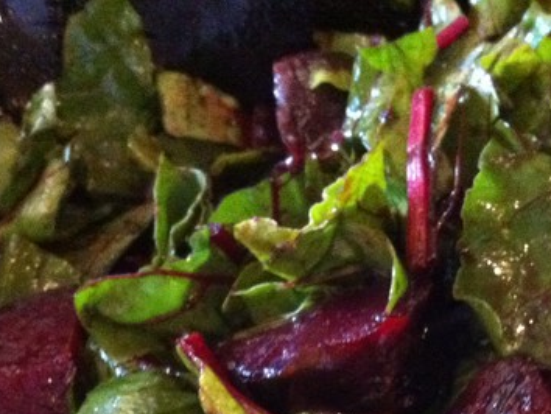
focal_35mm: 79
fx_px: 1258
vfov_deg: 18.0
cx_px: 369
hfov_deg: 24.6
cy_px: 465
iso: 1000
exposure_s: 1/15
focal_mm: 3.85
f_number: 2.8
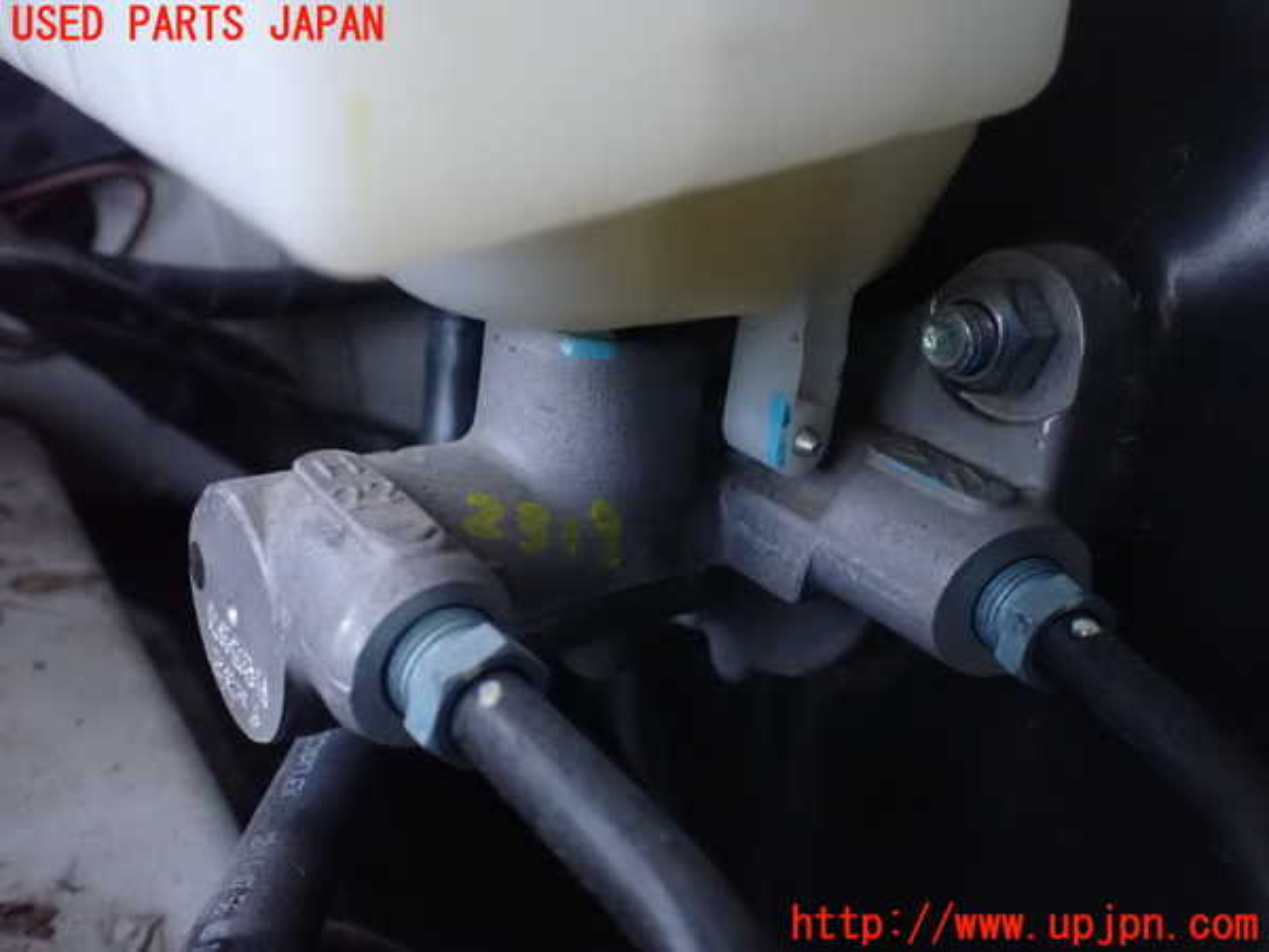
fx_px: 1100
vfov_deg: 46.8
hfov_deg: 60.0
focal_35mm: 30
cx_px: 634
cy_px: 476
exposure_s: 1/25
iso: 1600
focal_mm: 5.4
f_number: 2.3
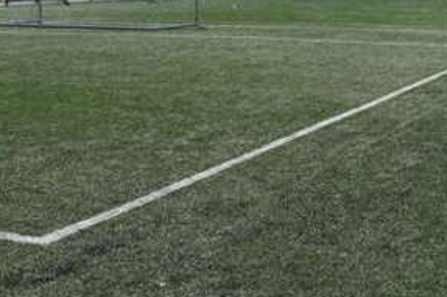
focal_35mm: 67
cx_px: 319
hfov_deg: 29.7
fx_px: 831
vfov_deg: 19.4
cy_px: -38
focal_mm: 8.8
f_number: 5.6
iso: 125
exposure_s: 1/800
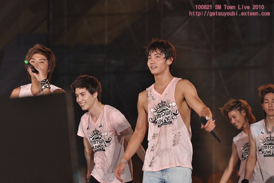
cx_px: 137
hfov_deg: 6.9
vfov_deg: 4.6
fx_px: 2283
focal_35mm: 300
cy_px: 92
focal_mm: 200
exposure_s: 1/200
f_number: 5.3
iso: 1000
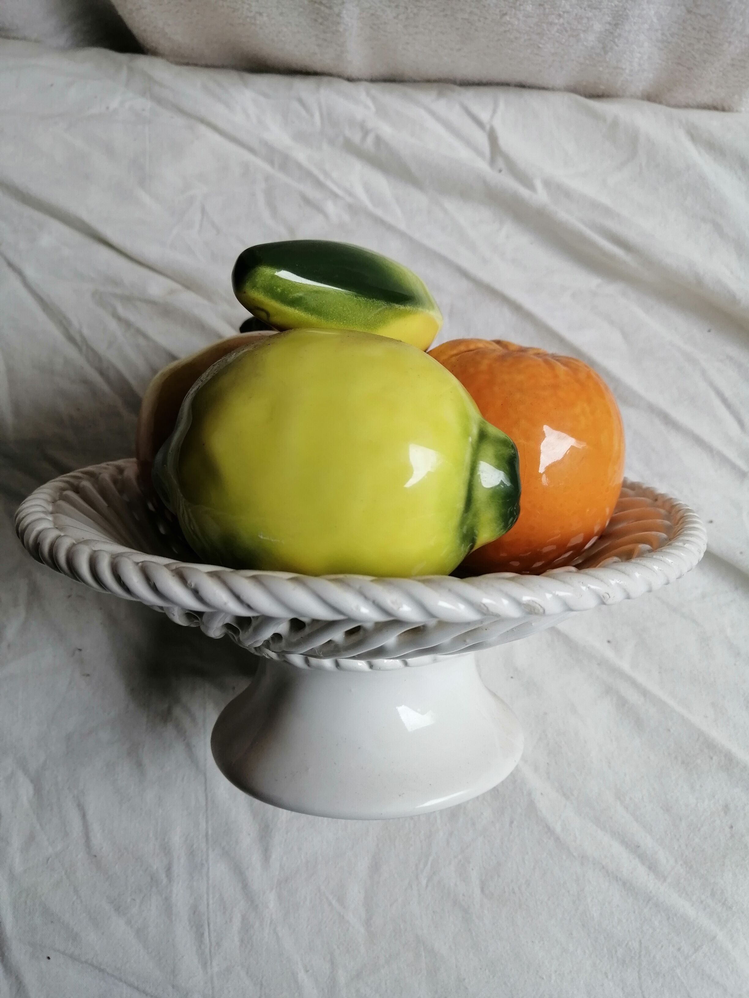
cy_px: 499
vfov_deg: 67.3
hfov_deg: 53.1
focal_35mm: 26
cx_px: 374
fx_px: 750
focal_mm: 3.96
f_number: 1.8
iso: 64
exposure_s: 1/100
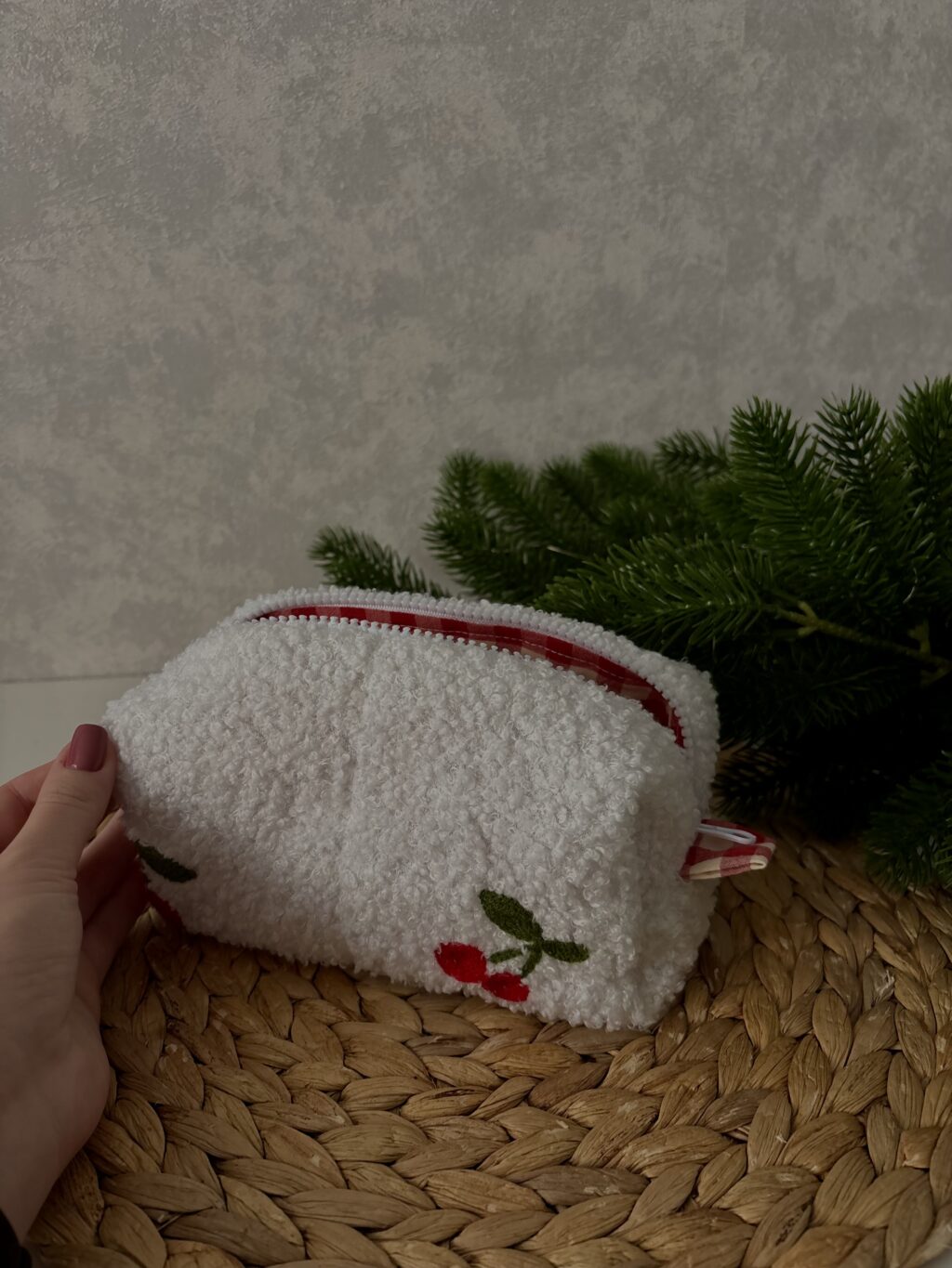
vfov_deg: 67.3
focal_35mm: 26
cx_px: 476
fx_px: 953
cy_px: 634
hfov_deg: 53.1
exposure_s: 1/50
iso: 200
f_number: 1.6
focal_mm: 5.96
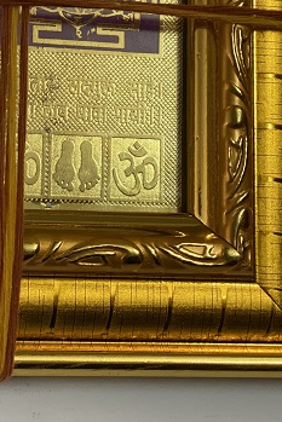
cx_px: -1
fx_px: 1455
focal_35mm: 124
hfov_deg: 11.0
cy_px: 25
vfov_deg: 16.3
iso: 200
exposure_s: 1/100
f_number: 2
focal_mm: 6
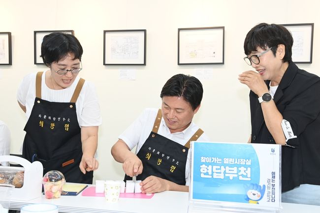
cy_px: 106
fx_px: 355
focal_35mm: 40
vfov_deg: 33.4
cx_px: 160
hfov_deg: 48.5
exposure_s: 1/160
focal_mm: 40
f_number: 9
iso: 2500
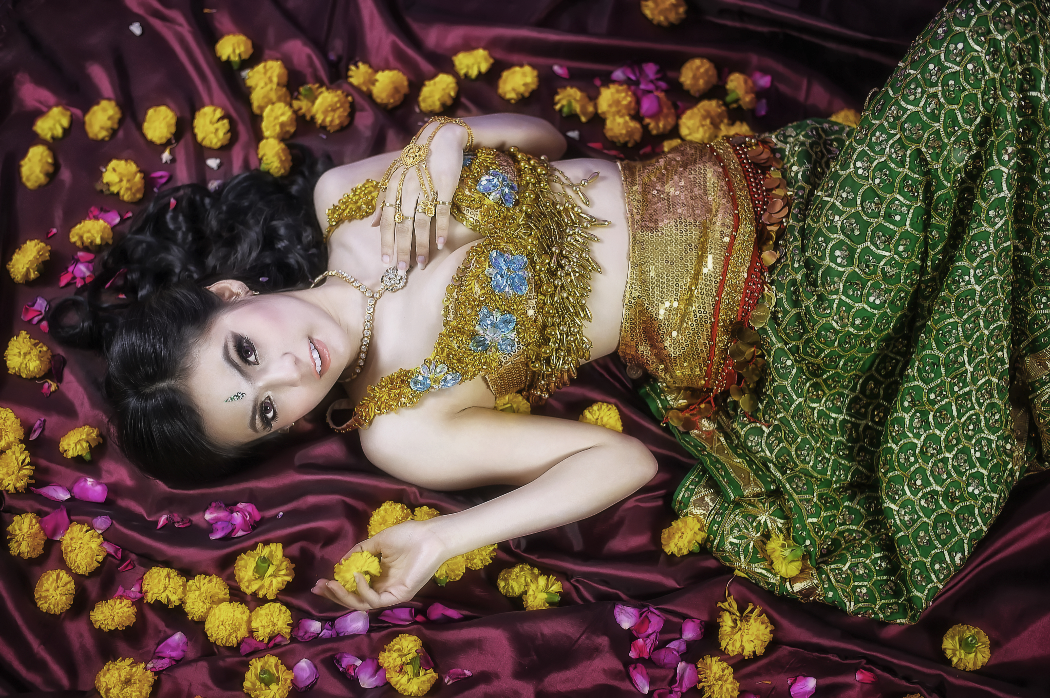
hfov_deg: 39.6
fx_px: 1457
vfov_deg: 27.0
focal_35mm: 50
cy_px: 349
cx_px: 525
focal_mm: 50
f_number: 2.8
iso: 800
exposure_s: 1/80
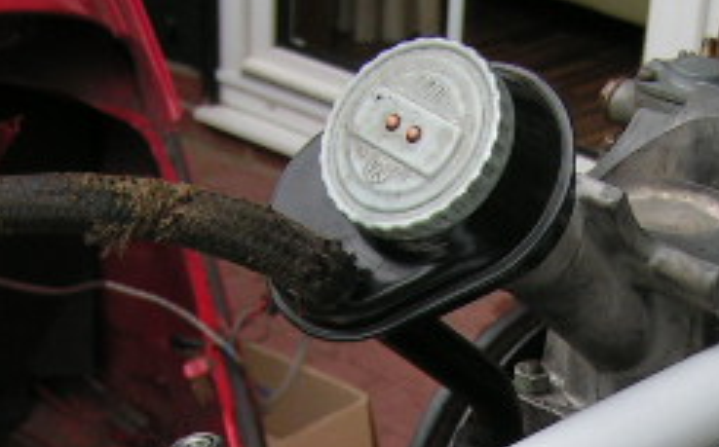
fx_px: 2055
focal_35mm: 105
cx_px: 640
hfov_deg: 19.5
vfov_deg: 12.0
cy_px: 599
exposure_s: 1/40
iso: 50
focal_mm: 6.3
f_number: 2.8
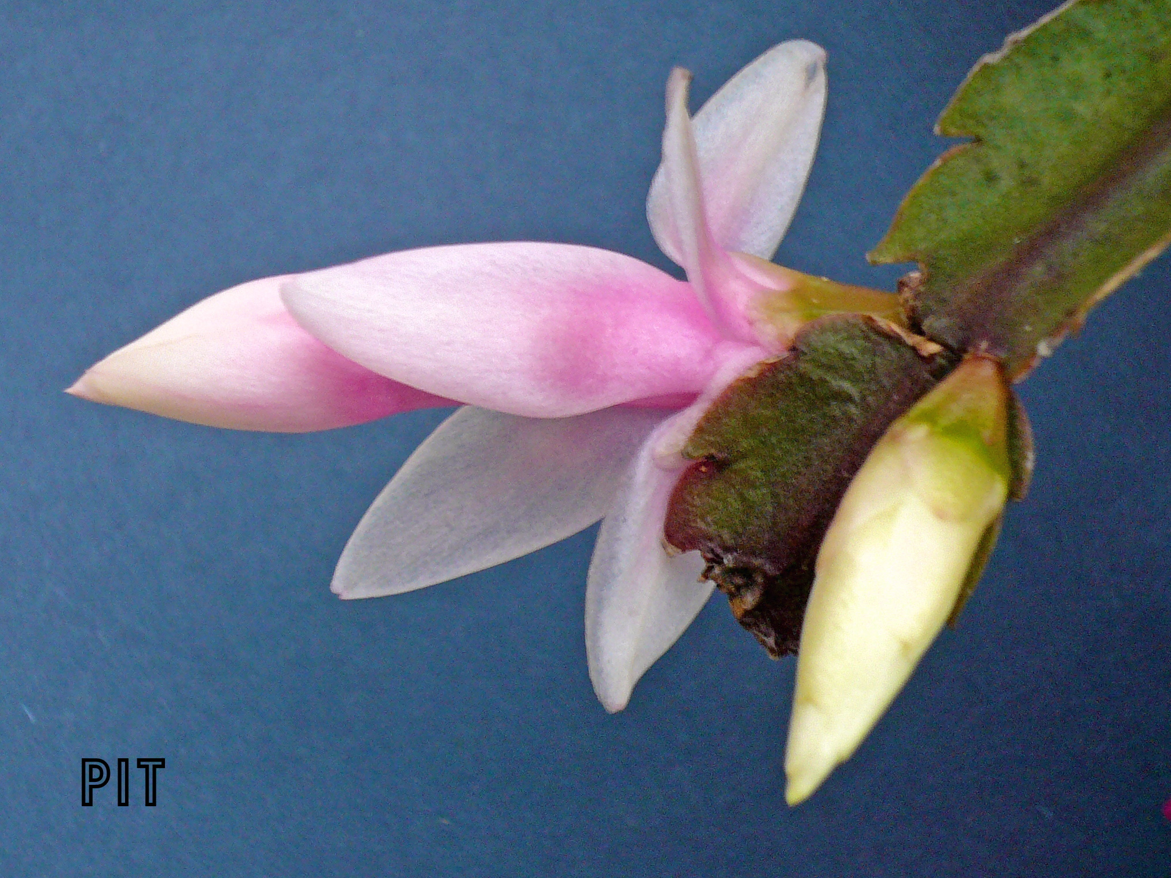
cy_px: 436
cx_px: 591
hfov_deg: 24.1
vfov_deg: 18.2
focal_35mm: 81
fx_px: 2740
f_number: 3.8
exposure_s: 1/15
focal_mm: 8.8
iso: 100
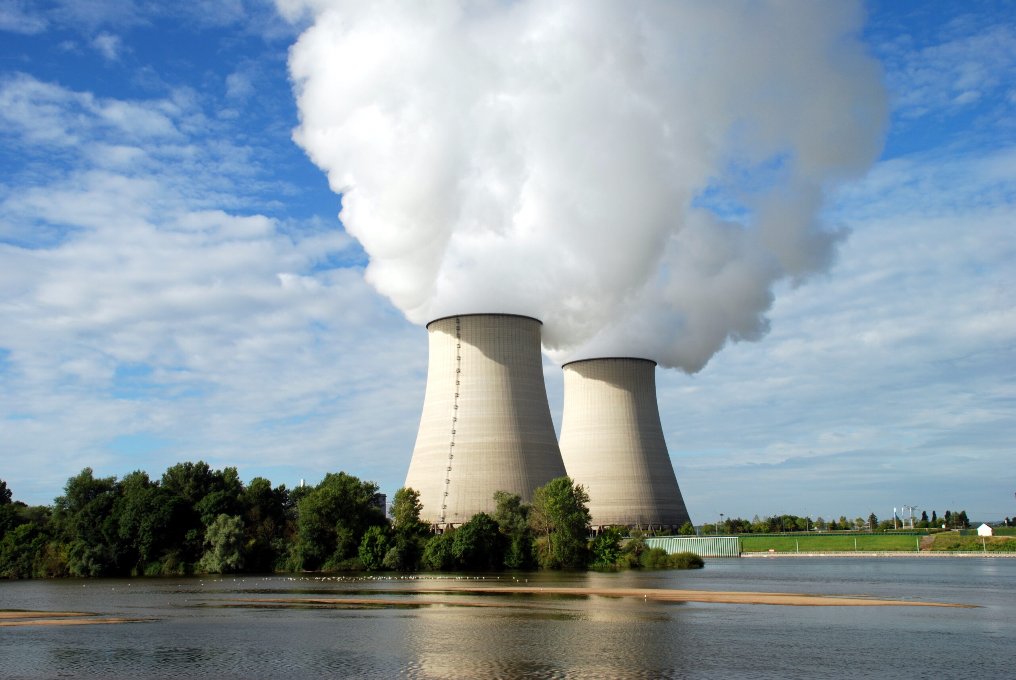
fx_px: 1102
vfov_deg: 34.3
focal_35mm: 39
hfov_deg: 49.5
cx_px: 508
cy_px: 340
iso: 100
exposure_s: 1/200
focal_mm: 26
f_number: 10
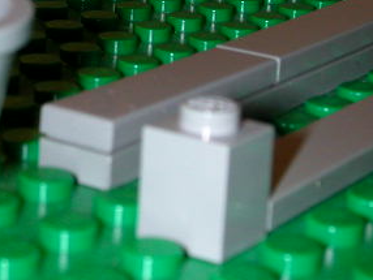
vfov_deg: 10.3
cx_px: 29
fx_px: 1542
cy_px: 9
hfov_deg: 13.7
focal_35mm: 143
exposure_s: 1/59.9
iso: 100
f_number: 5.9
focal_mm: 9.7
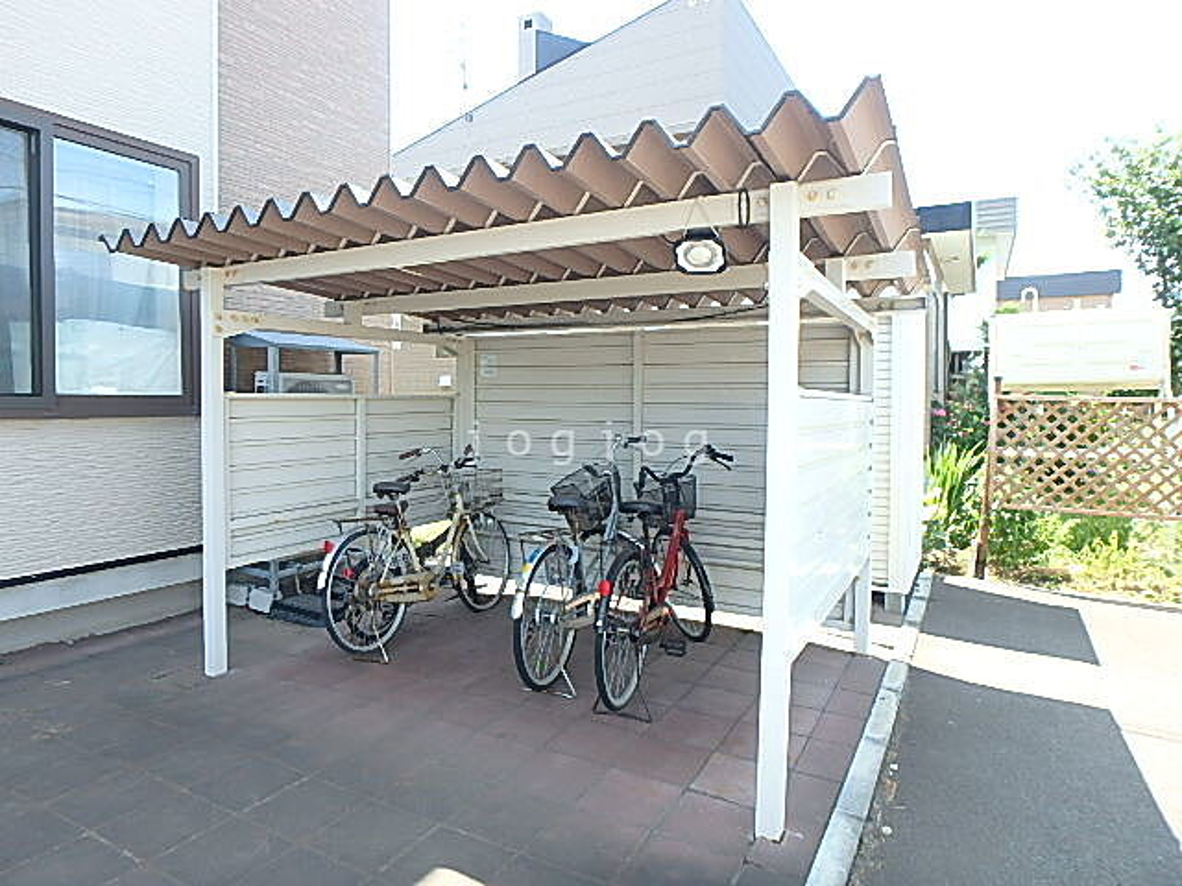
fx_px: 717
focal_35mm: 21
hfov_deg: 79.0
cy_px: 443
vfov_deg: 63.4
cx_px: 591
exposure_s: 1/125
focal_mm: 3.7
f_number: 3.5
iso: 125
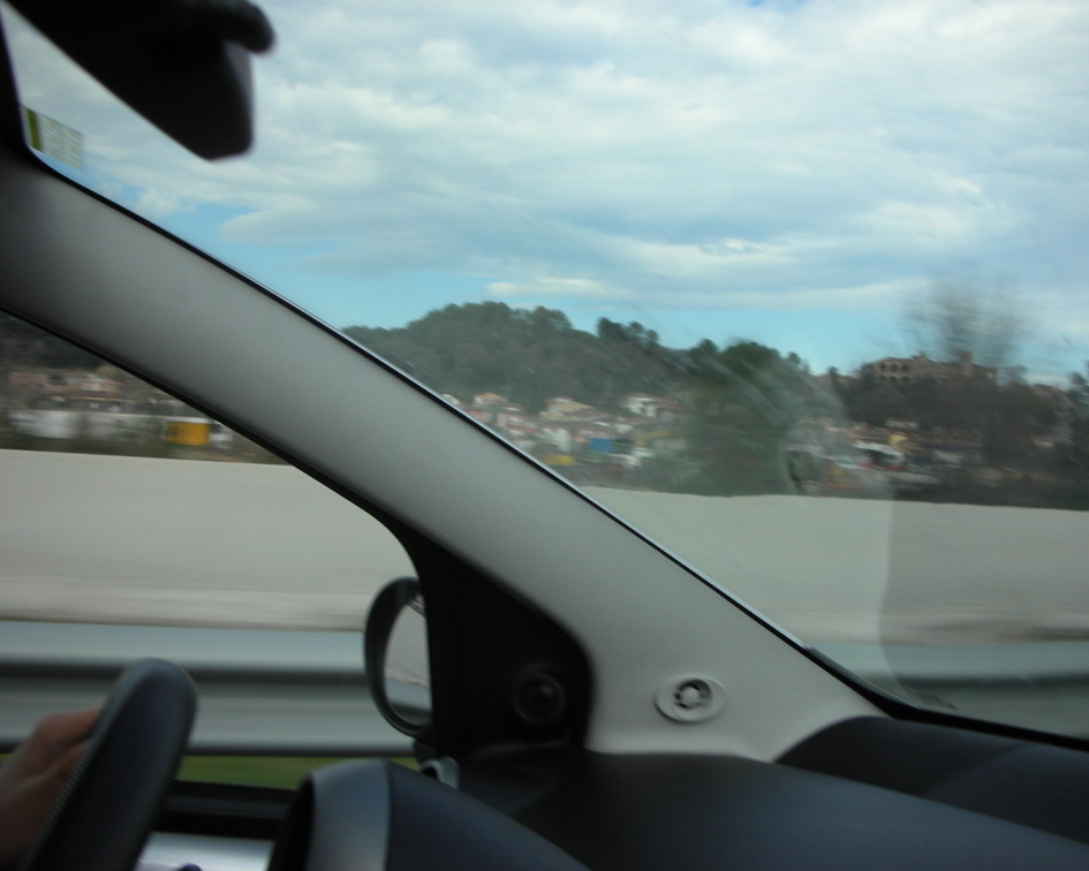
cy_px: 437
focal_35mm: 37
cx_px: 588
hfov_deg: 49.0
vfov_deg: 40.1
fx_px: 1193
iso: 50
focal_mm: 5.8
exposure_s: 1/57.2
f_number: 8.5
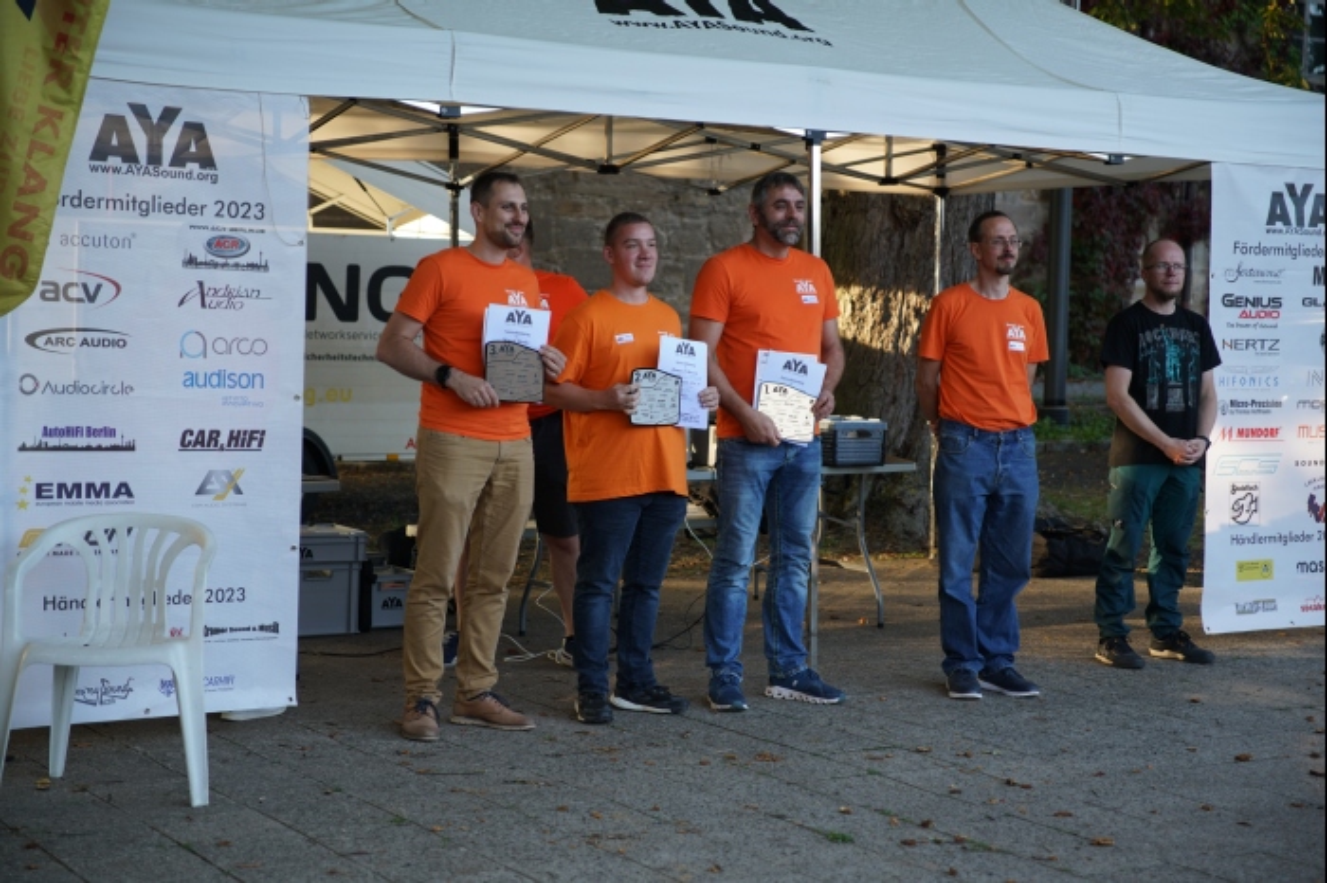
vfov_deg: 22.6
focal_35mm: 60
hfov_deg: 33.4
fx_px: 2211
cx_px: 664
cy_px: 442
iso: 320
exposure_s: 1/250
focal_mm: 60
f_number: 2.8
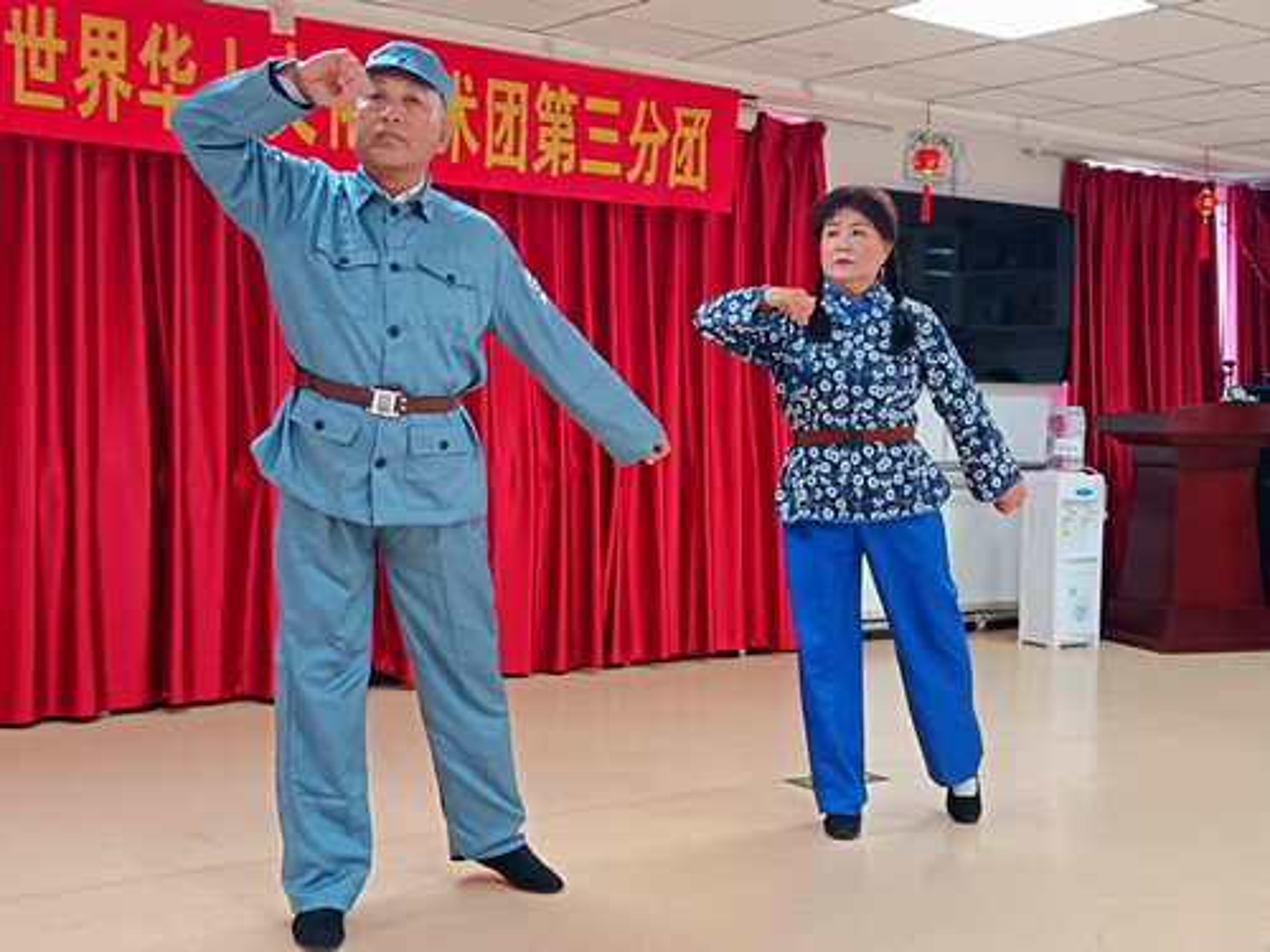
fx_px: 1724
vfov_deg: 30.9
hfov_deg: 40.4
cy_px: 476
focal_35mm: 47
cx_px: 635
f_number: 1.75
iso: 714
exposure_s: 1/25
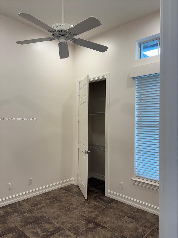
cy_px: 119
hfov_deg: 53.1
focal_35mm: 26
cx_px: 89
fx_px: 178
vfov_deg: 67.3
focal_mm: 5.96
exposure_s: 1/120
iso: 80
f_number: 1.6
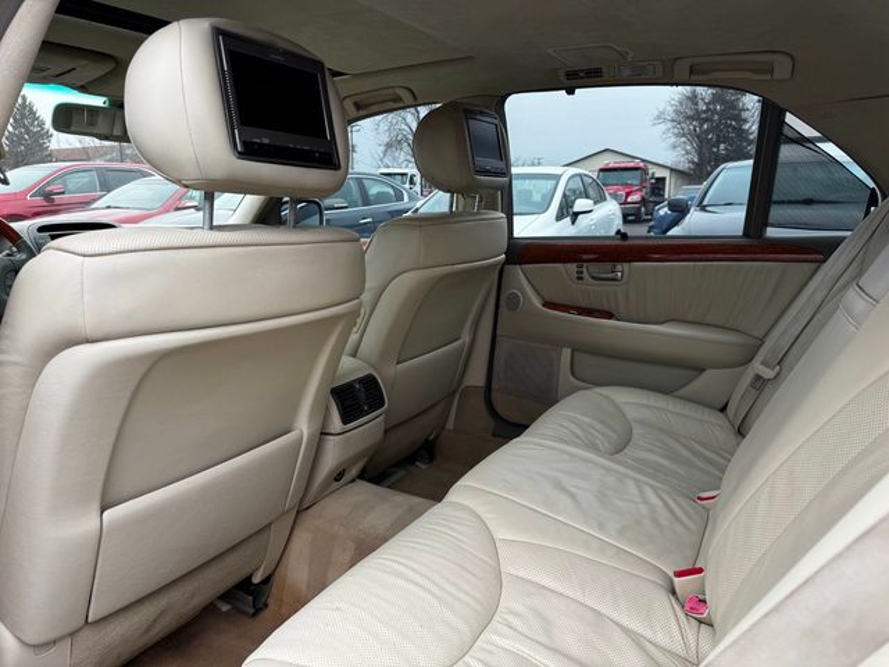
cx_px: 444
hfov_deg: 71.6
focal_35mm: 24
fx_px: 616
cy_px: 334
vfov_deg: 56.8
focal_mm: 6.76
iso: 80
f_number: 1.78
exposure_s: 1/572
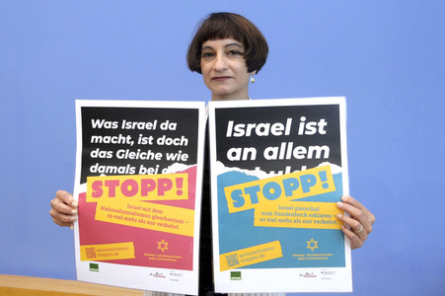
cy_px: 148
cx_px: 222
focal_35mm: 44
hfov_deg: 44.5
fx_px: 543
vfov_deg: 30.5
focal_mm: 44
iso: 4000
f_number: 5
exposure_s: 1/640
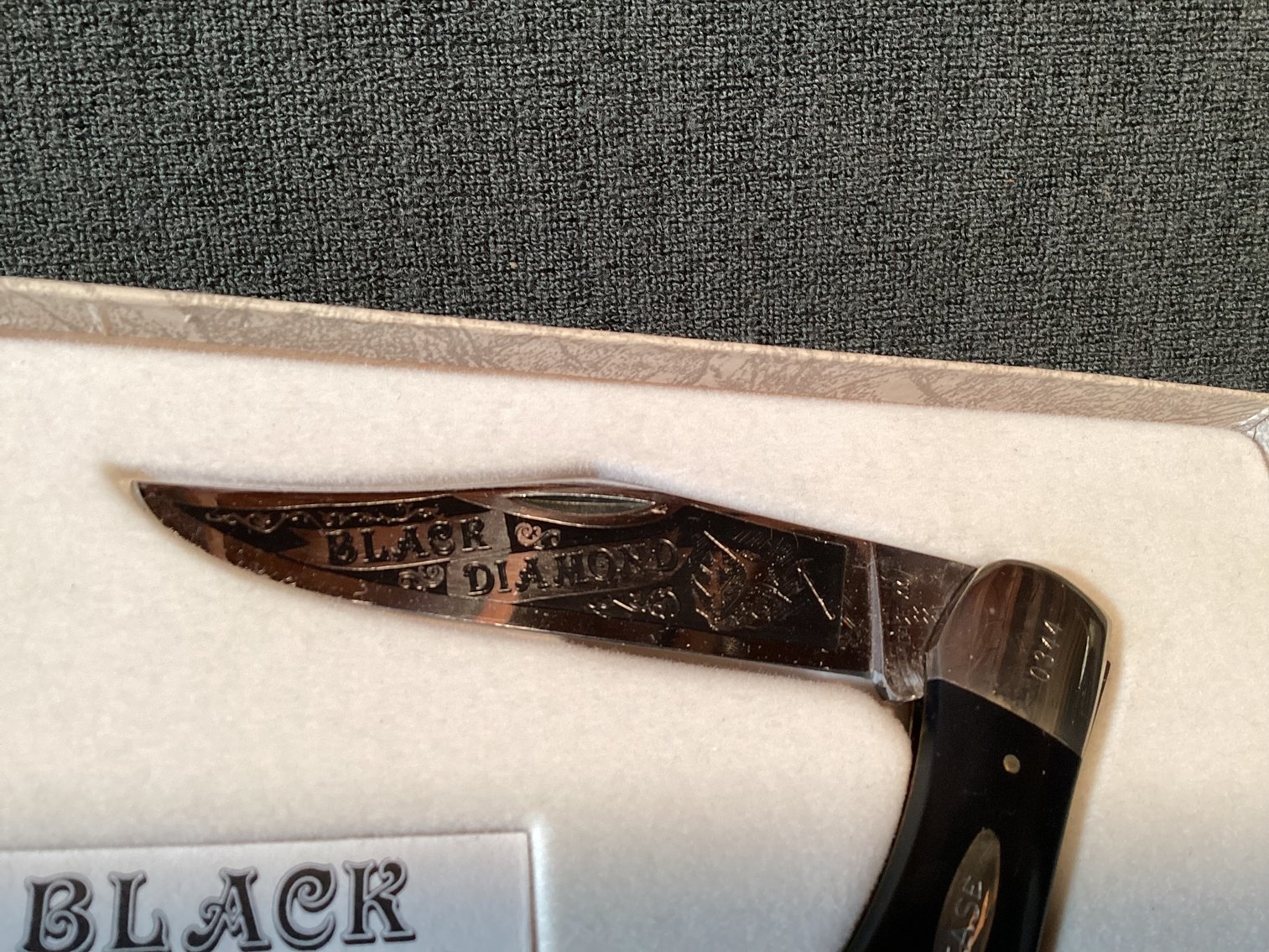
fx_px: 1137
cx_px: 634
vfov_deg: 45.4
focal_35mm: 31
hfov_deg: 58.3
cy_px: 476
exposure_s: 1/60
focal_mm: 3.3
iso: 160
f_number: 2.4
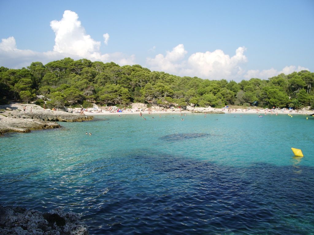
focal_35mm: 35
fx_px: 317
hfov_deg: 52.6
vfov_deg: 40.7
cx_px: 157
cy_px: 118
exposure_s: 1/400
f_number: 4.3
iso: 50
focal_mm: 5.8
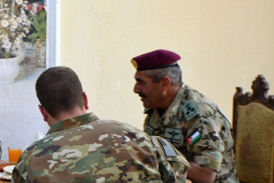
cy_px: 105
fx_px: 708
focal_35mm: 93
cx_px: 59
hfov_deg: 21.7
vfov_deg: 14.7
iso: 400
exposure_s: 1/20
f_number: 5
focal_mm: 36
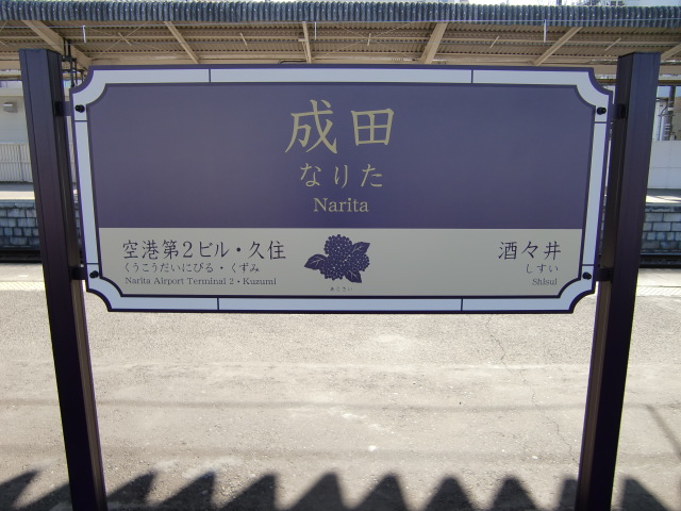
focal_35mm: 28
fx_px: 551
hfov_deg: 63.4
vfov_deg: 49.7
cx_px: 340
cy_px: 256
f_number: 2.6
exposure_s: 1/320
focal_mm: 4.9
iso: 64
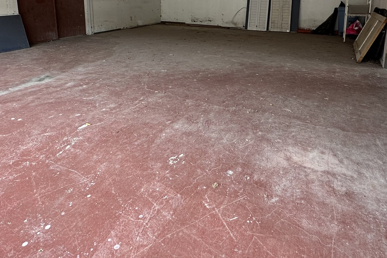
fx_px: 269
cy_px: 42
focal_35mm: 25
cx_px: 184
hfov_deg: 71.5
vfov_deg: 47.7
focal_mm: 2.22
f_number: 2.2
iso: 100
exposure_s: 1/99
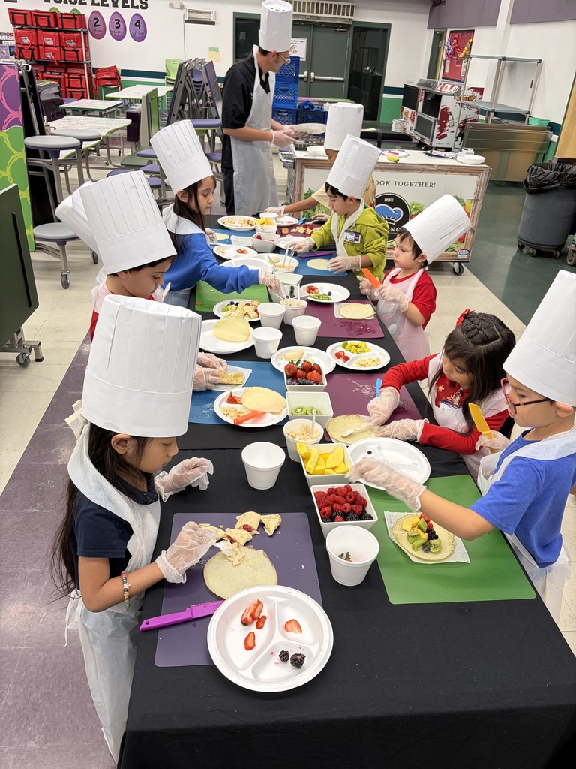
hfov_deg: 53.1
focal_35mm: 26
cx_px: 288
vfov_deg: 67.3
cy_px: 384
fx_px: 577
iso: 100
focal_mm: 5.96
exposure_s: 1/60
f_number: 1.6
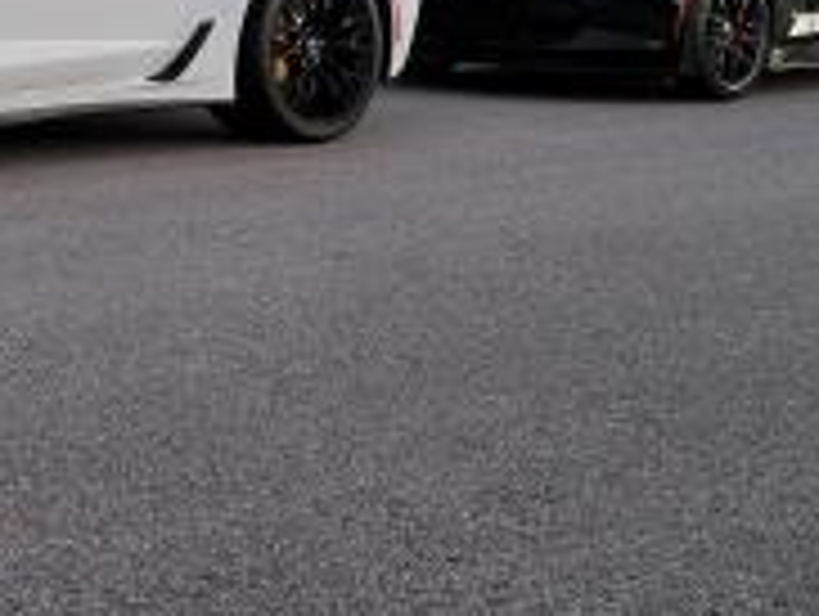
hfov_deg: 26.1
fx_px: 1706
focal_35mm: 72
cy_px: -81
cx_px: 86
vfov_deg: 19.5
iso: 160
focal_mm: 5.4
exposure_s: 1/120
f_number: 1.8
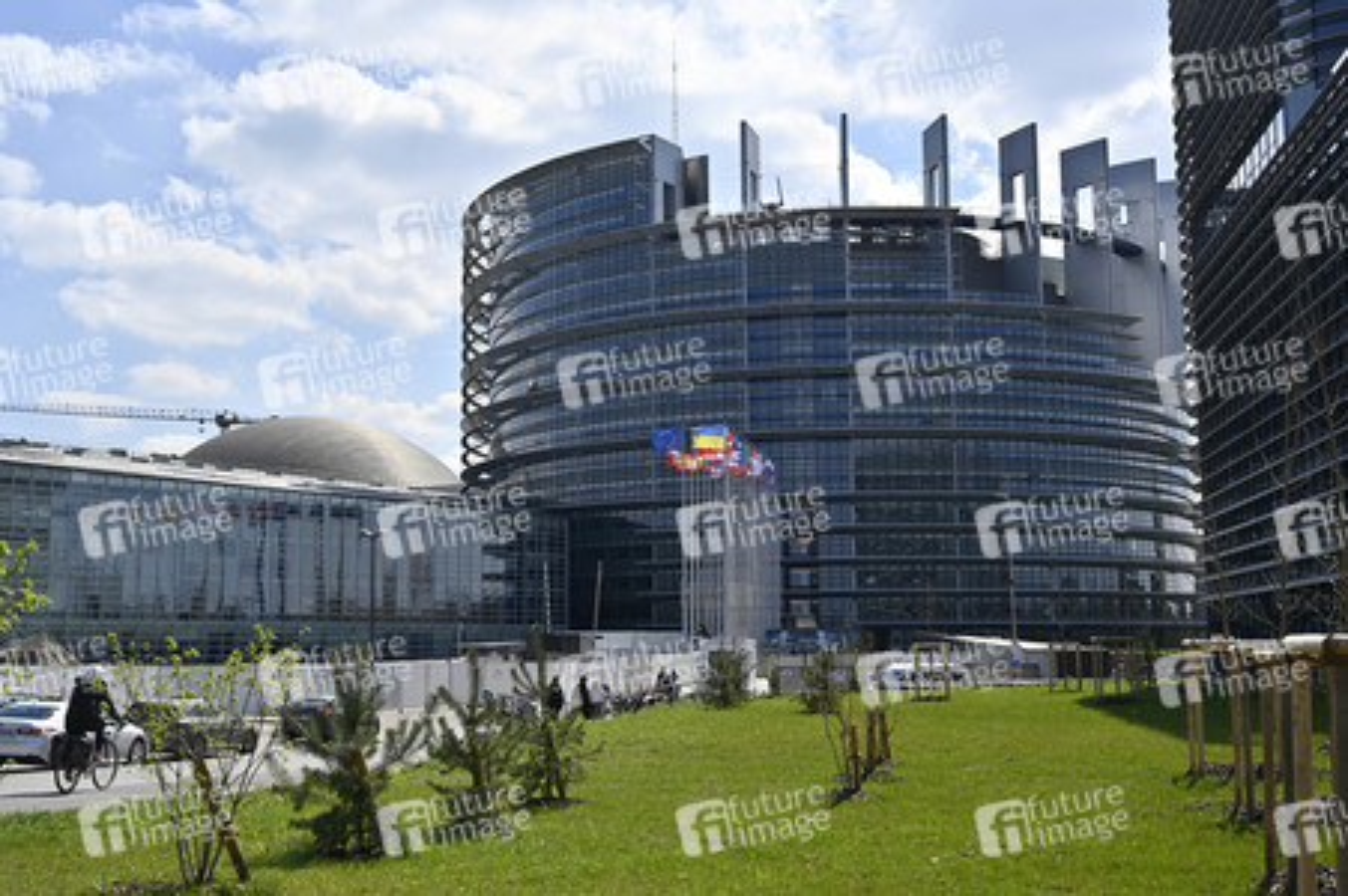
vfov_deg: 33.4
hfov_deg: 48.5
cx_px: 674
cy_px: 448
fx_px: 1497
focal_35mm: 40
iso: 80
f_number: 4
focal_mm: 40
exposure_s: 1/1600
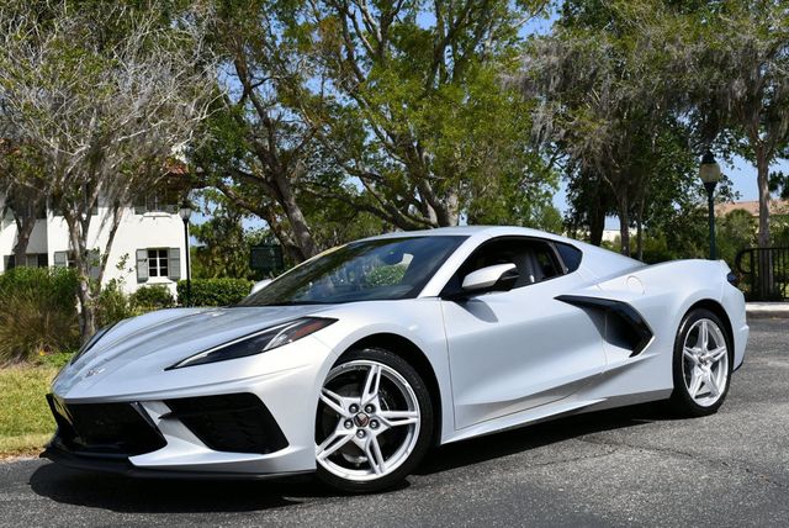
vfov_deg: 28.1
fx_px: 1053
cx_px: 394
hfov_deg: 41.1
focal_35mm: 48
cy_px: 264
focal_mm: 24
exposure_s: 1/320
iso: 100
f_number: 9
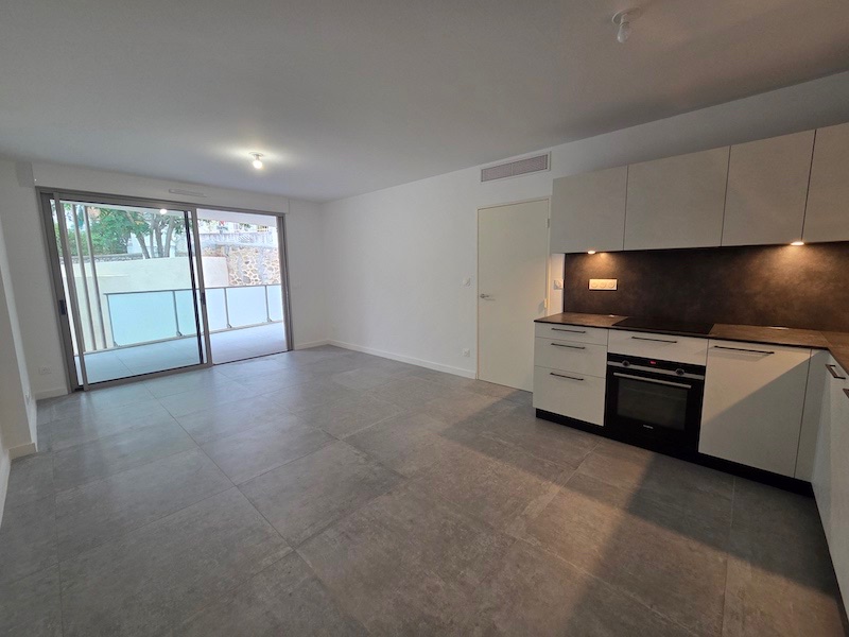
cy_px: 318
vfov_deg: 89.9
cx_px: 424
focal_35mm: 13
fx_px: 319
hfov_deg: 106.2
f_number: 2.2
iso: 160
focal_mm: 2.2
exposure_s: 1/50
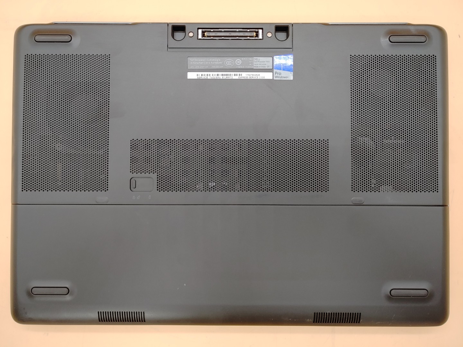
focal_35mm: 26
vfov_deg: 53.1
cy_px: 174
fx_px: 348
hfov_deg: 67.3
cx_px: 232
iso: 50
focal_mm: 4.36
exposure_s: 1/60
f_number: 1.8
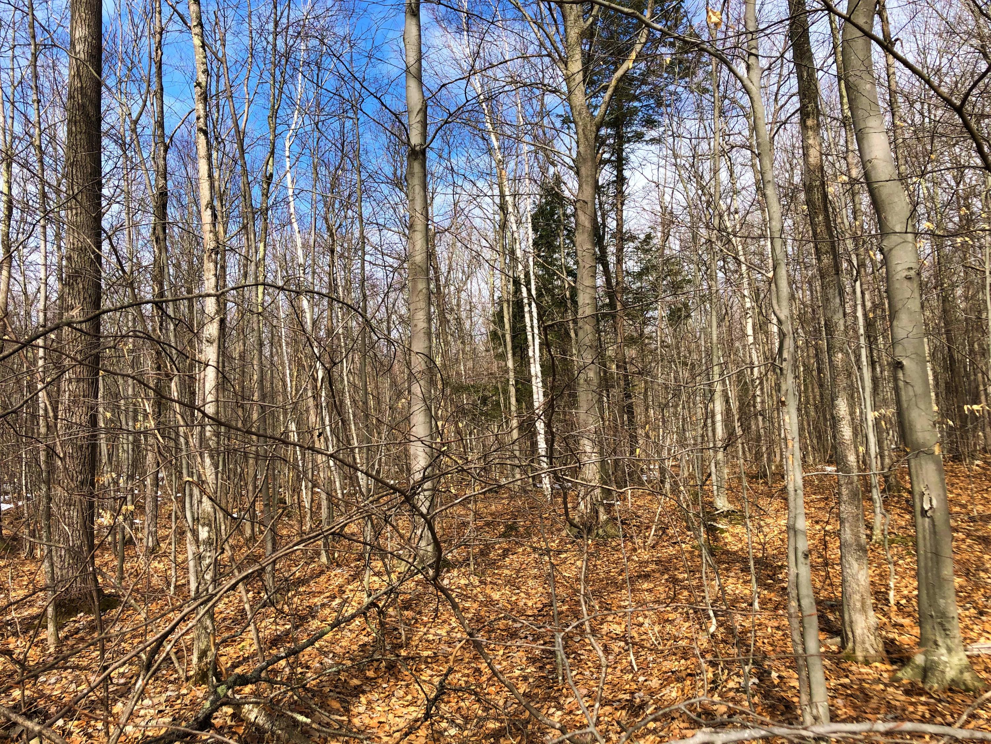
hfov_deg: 63.4
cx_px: 496
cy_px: 372
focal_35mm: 28
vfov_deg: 49.7
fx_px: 802
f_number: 1.8
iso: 20
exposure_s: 1/1230
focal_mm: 3.99
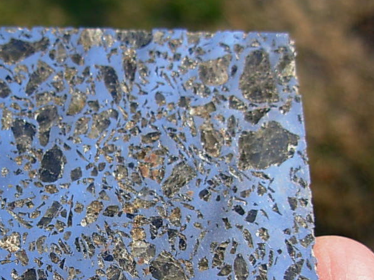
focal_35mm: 65
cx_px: 96
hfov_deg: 29.4
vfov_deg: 22.3
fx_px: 702
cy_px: 221
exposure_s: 1/264
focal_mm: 6.3
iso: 50
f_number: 2.9
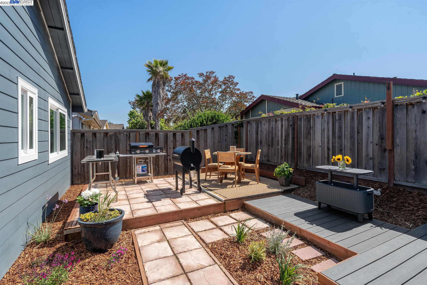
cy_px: 142
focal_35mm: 18
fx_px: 213
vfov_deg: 67.4
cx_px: 214
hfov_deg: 90.0
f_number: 9
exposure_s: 1/250
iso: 125
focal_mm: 18
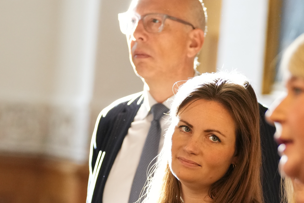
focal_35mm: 299
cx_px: 202
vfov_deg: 4.6
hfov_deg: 6.9
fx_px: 2525
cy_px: 234
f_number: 2.8
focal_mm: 105
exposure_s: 1/250
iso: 2500
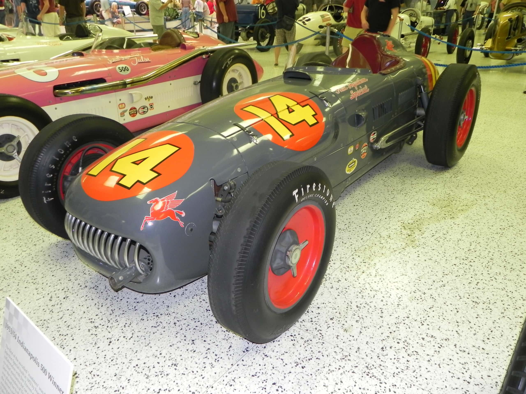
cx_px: 263
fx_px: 441
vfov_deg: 48.2
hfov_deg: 61.7
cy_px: 197
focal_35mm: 29
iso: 168
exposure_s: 1/30
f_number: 2.8
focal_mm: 5.2
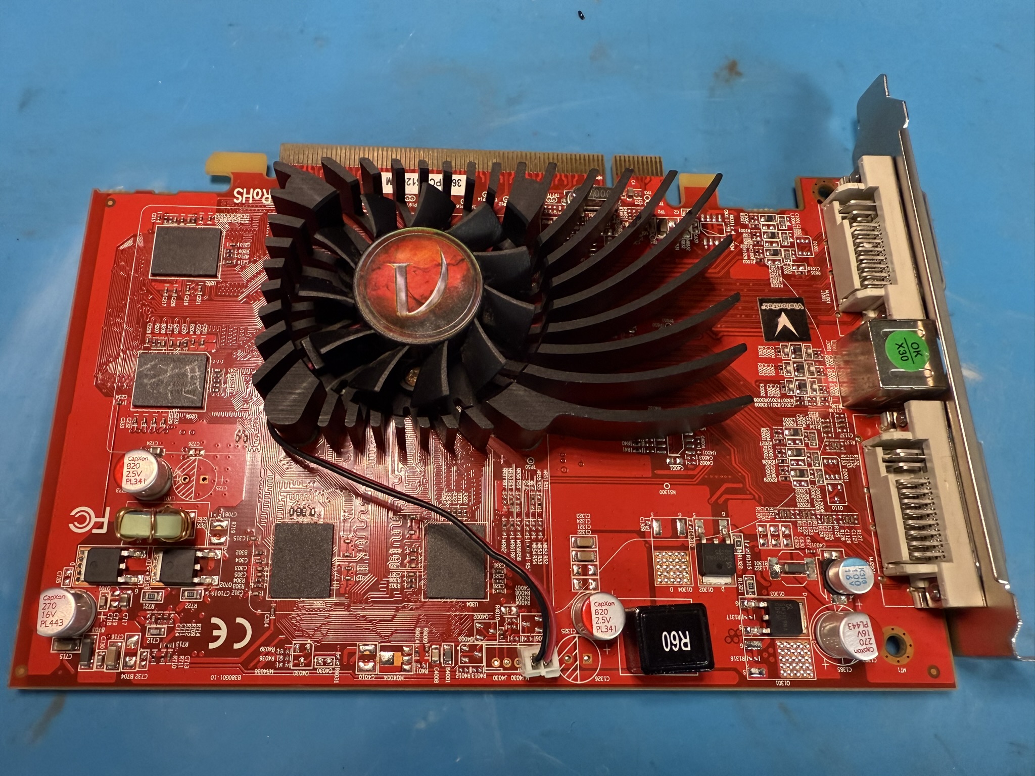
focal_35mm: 24
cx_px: 518
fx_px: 718
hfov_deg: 71.6
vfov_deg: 56.8
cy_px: 388
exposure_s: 1/60
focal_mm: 2.22
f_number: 2.2
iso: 400
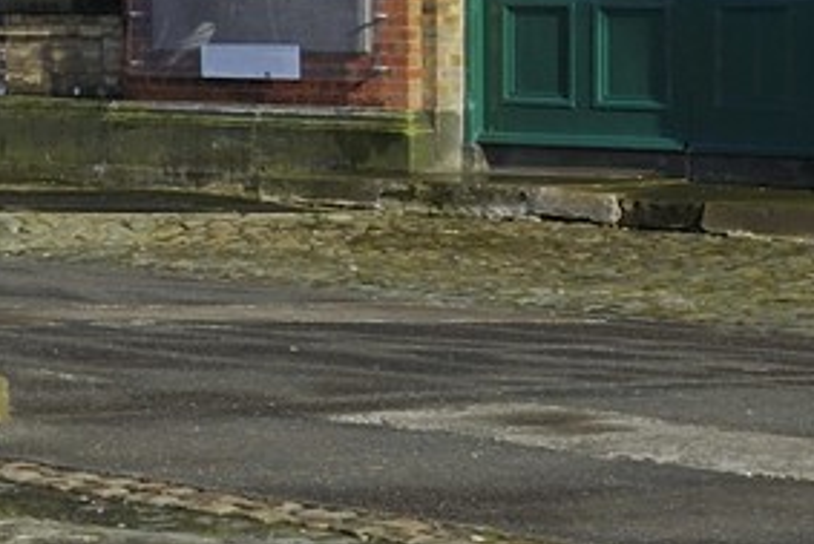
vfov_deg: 8.3
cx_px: -1320
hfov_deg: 10.3
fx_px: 3710
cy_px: -121
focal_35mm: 164
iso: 400
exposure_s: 1/200
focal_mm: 29
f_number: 16
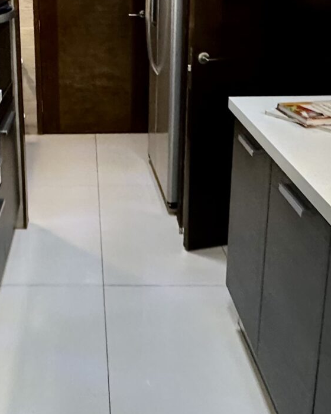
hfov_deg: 29.5
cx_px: 60
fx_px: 612
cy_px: 114
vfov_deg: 36.6
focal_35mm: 50
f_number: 2.2
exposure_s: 1/100
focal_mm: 2.22
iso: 250
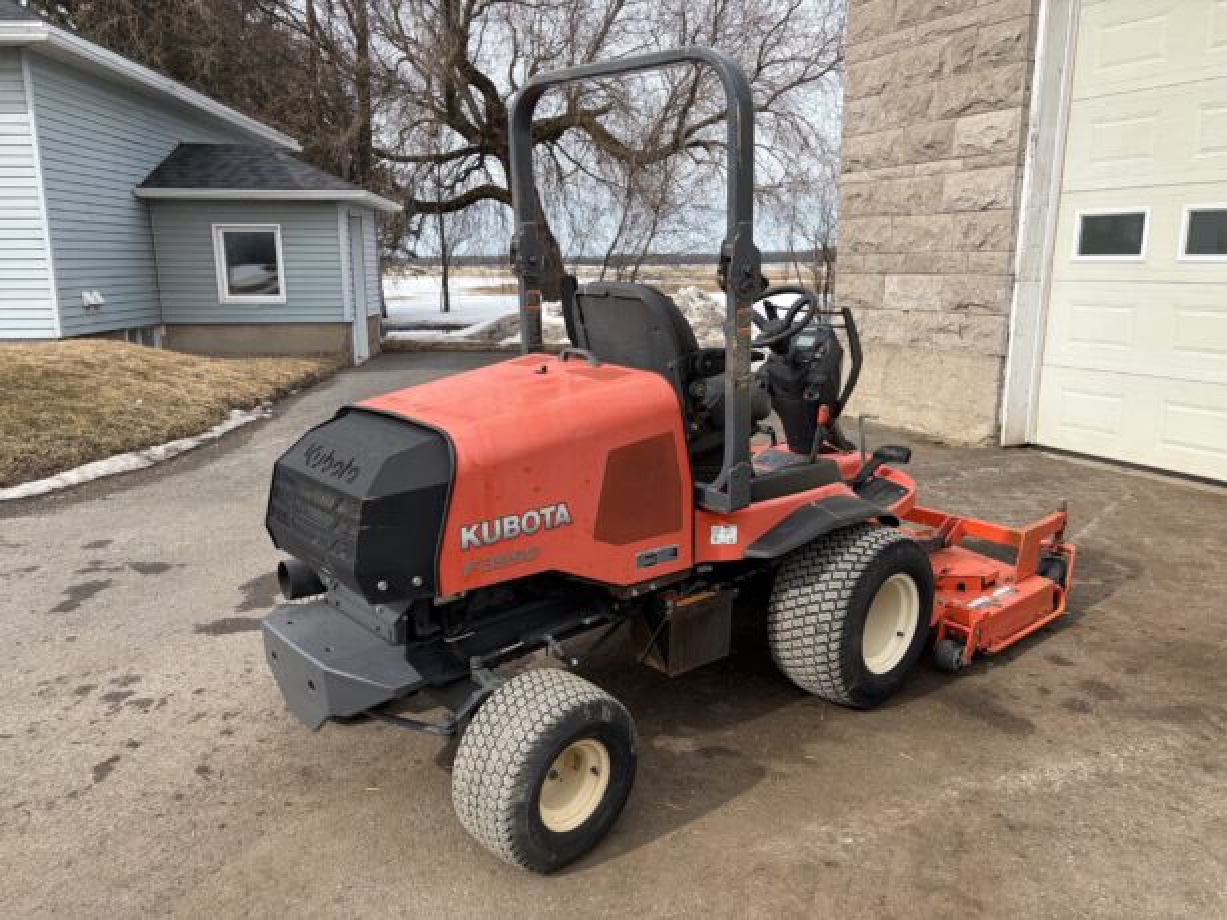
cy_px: 460
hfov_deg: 67.3
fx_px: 922
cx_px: 614
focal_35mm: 26
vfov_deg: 53.1
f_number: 1.6
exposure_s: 1/1901
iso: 50
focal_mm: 5.96
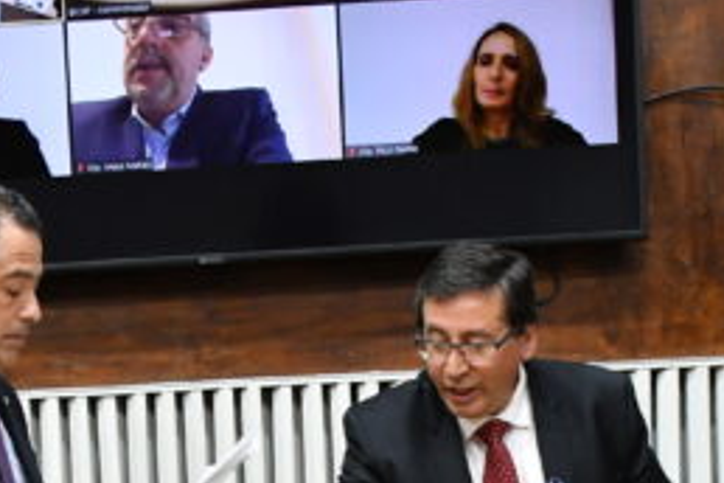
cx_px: 233
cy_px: 671
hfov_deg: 20.5
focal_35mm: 99
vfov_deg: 13.2
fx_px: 1991
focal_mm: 23
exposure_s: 1/200
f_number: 6.3
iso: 2500
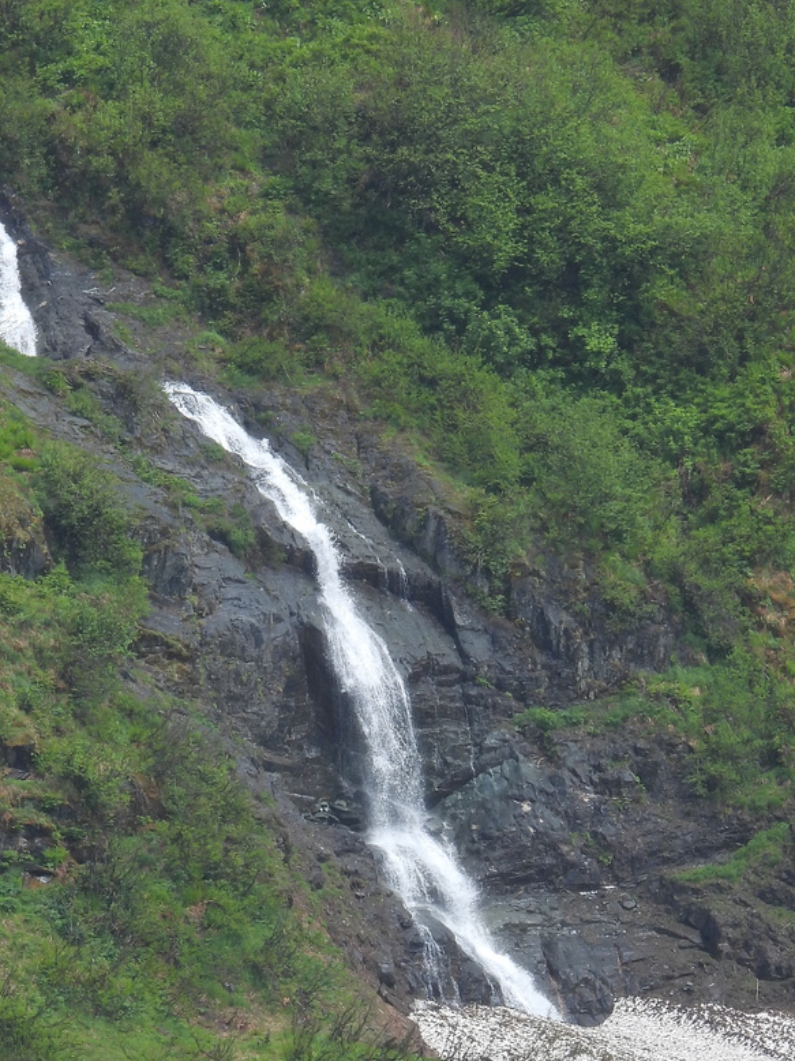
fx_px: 25215
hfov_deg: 1.8
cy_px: 608
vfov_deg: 2.4
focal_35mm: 823
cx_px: 359
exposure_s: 1/400
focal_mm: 89.2
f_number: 5
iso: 100
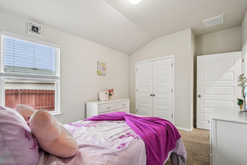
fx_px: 103
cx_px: 124
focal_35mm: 15
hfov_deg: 100.4
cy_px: 82
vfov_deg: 77.3
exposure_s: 1/15
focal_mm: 10
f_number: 8
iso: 400
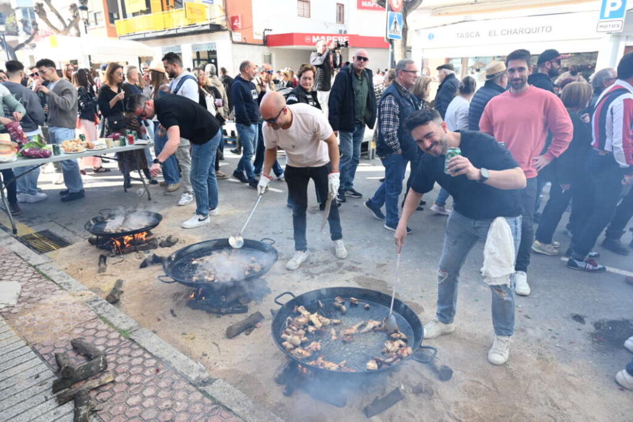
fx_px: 422
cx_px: 316
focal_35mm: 24
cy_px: 211
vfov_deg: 53.1
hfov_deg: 73.7
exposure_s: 1/400
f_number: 5.6
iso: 500
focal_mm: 24
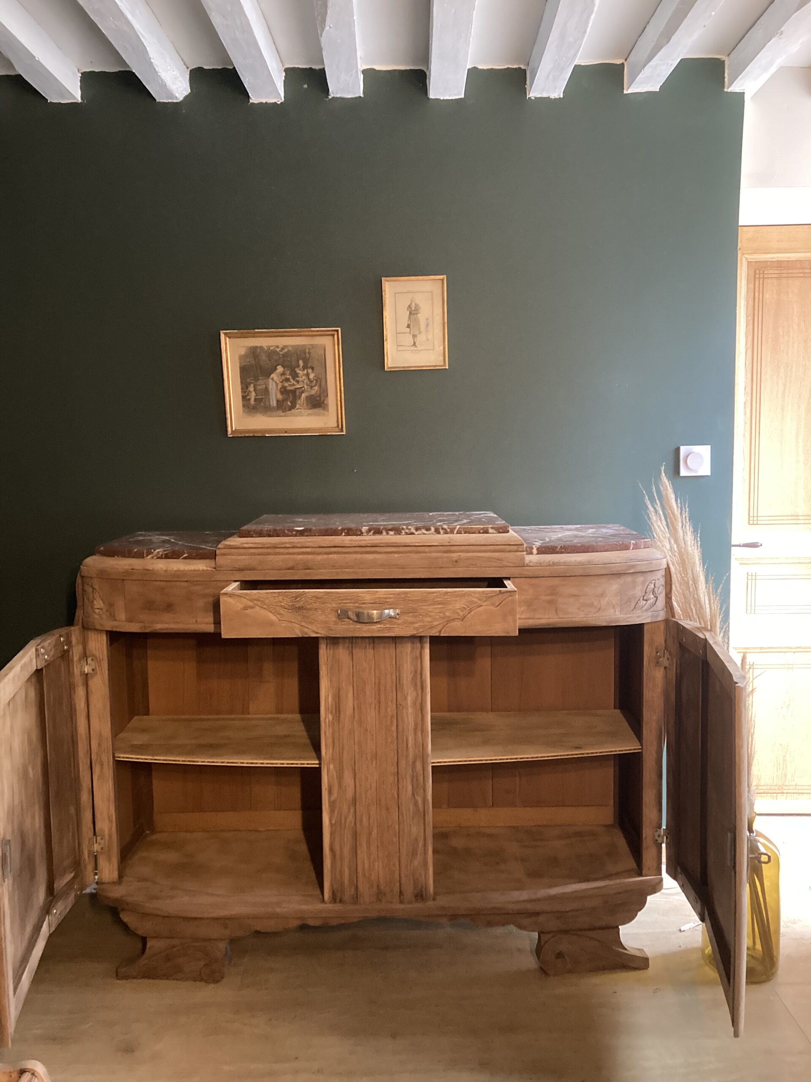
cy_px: 541
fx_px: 875
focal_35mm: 28
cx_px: 406
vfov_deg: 63.4
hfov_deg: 49.7
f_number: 1.8
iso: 640
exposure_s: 1/30
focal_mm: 3.99
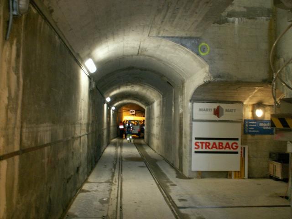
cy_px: 110
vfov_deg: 40.7
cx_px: 146
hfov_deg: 52.6
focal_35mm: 35
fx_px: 295
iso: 160
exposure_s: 1/6
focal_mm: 5.88
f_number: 2.8
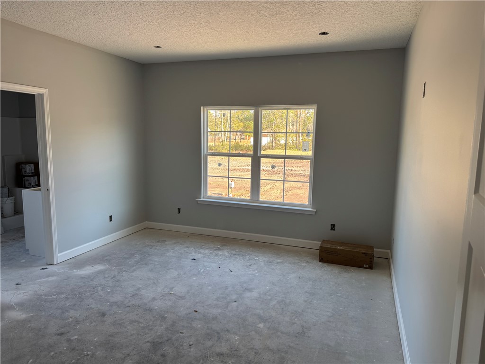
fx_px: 336
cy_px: 182
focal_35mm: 24
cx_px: 242
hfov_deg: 71.6
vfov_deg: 56.8
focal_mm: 6.76
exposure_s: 1/121
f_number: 1.78
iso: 64
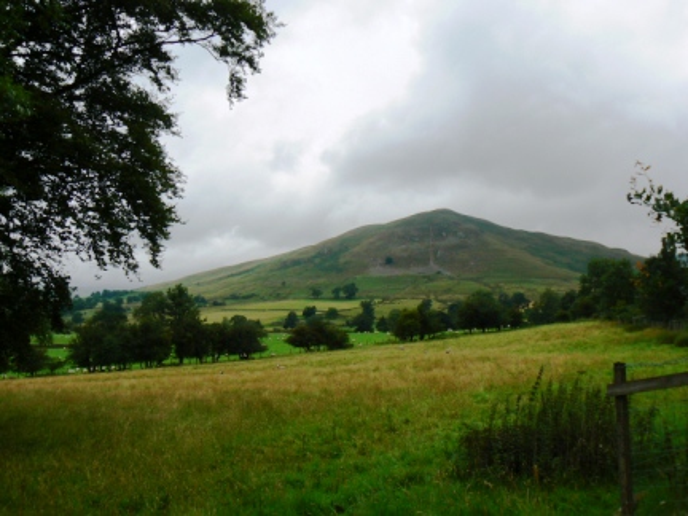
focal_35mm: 36
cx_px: 344
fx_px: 716
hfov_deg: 51.4
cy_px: 258
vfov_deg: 39.7
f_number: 5.6
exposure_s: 1/500
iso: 80
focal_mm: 6
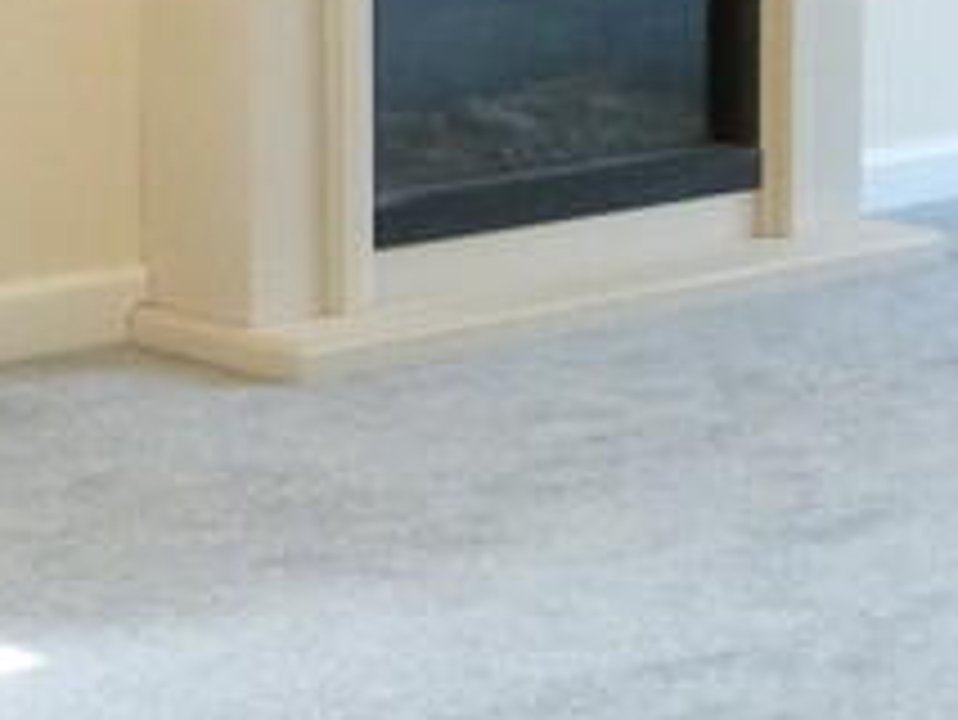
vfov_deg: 12.1
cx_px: 1615
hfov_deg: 14.7
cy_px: -104
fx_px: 3323
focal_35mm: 120
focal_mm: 4.5
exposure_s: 1/50
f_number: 2.8
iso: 400
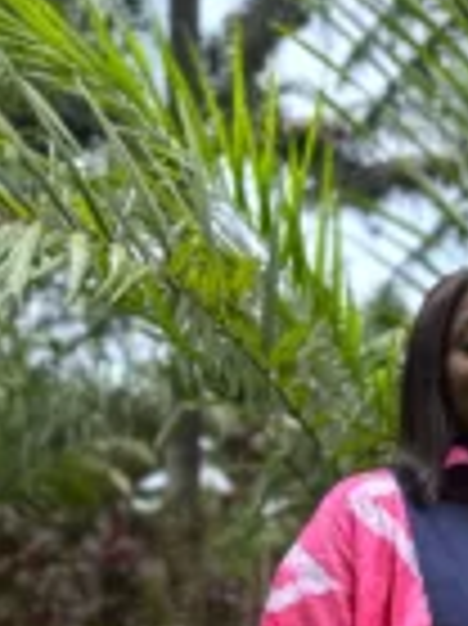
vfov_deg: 25.7
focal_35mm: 69
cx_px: 558
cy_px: 721
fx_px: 1246
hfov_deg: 20.0
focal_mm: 6.86
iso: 80
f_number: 1.78
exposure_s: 1/187
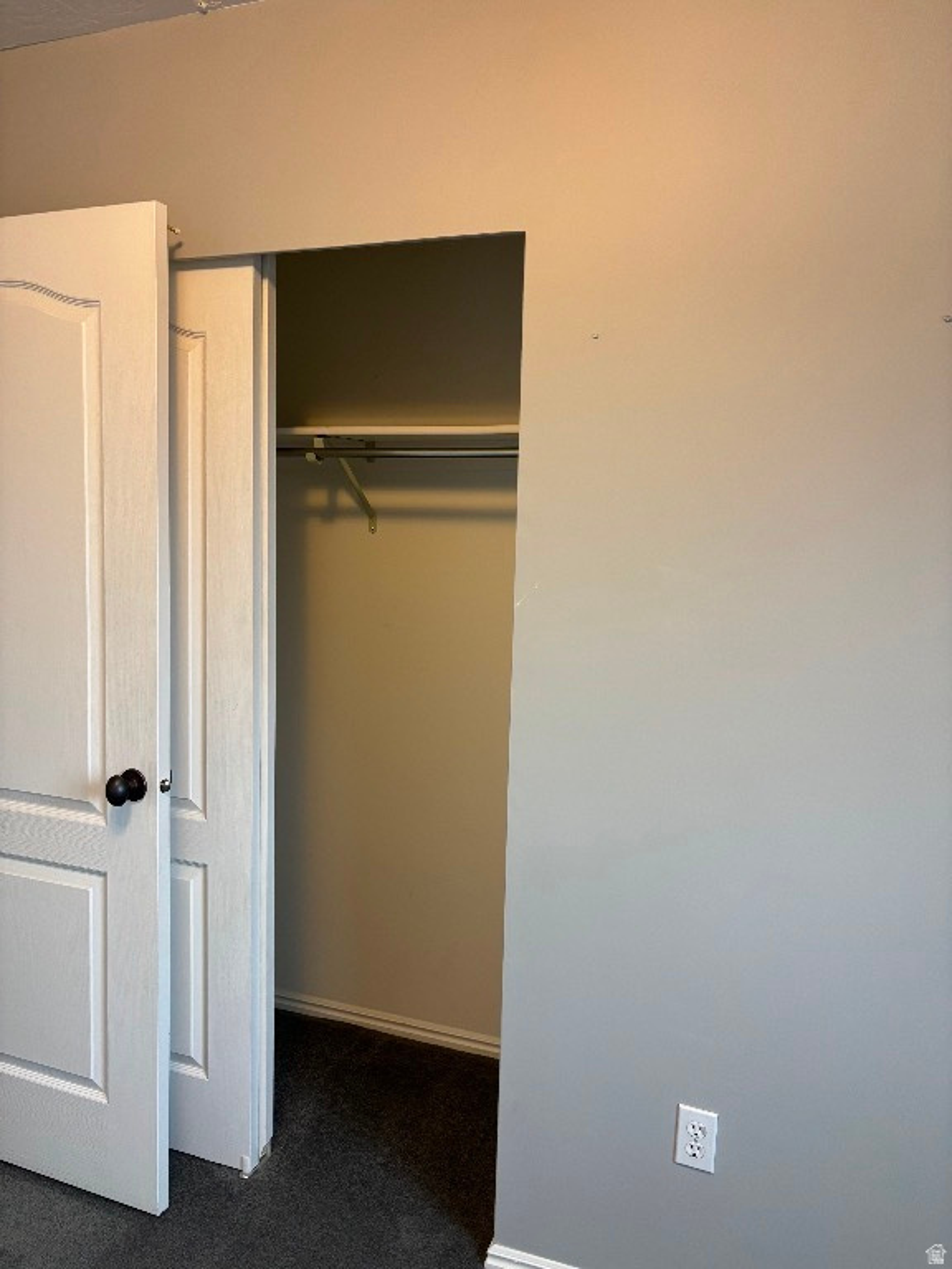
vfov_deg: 67.3
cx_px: 476
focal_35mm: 26
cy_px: 634
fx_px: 953
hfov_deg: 53.1
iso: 125
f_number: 1.6
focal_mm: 5.96
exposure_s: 1/60
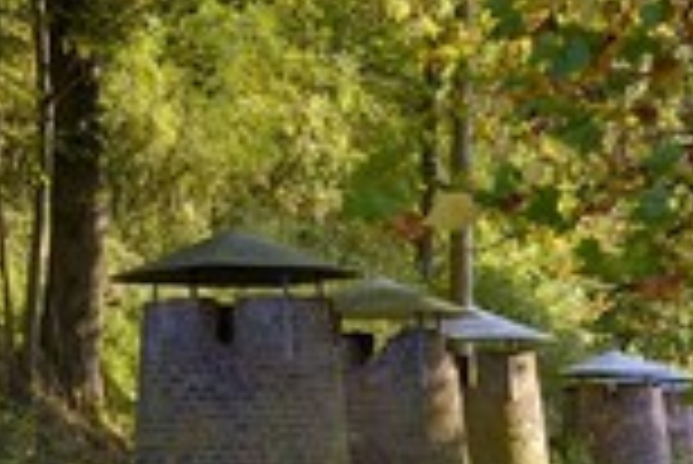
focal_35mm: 191
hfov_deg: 10.7
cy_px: 306
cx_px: 117
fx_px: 3680
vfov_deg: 7.2
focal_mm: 70
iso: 400
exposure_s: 1/100
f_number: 10
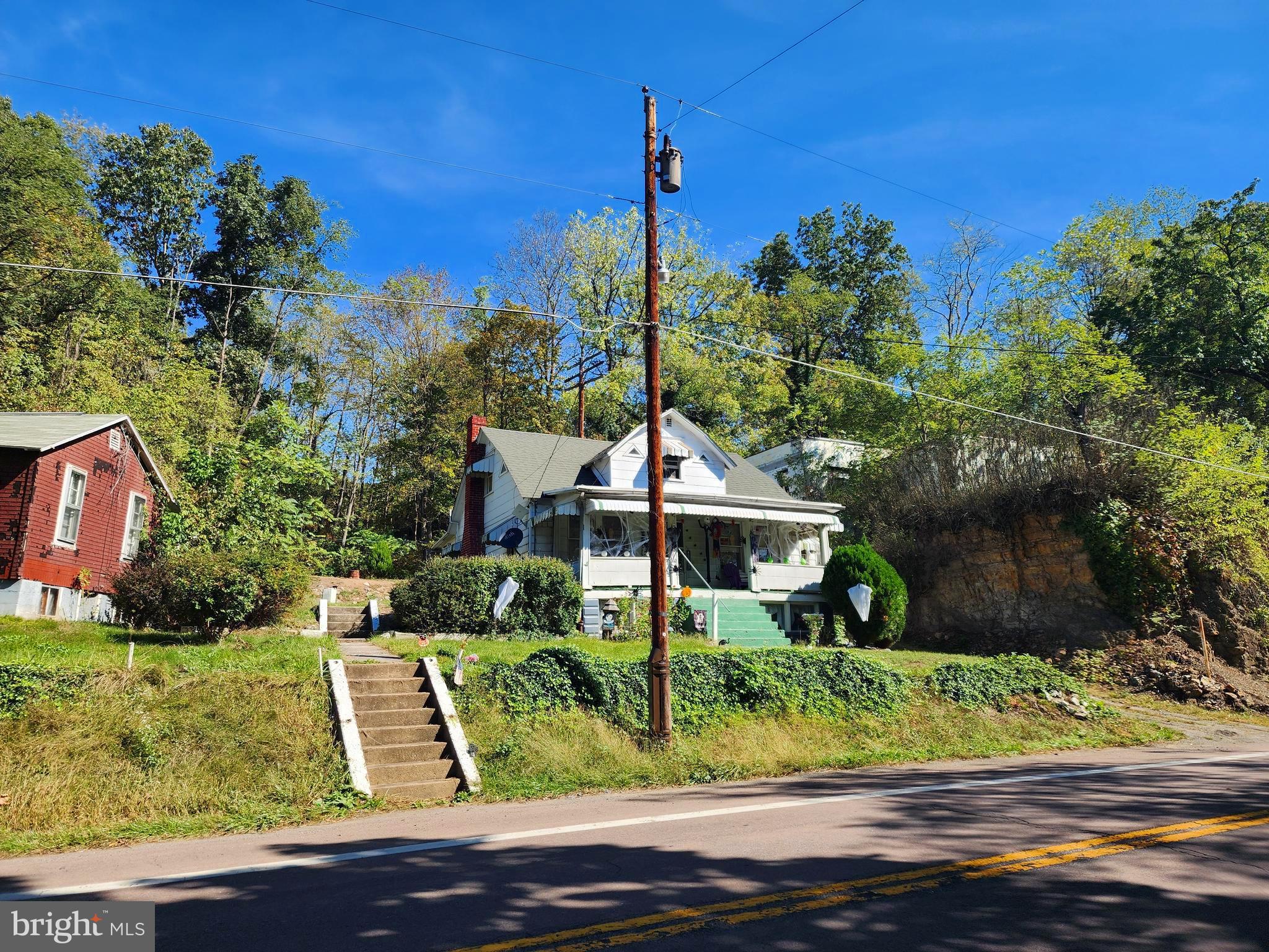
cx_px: 634
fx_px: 843
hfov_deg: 73.9
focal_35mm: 23
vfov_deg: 58.9
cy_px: 476
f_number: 1.8
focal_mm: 6.4
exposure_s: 1/569
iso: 12
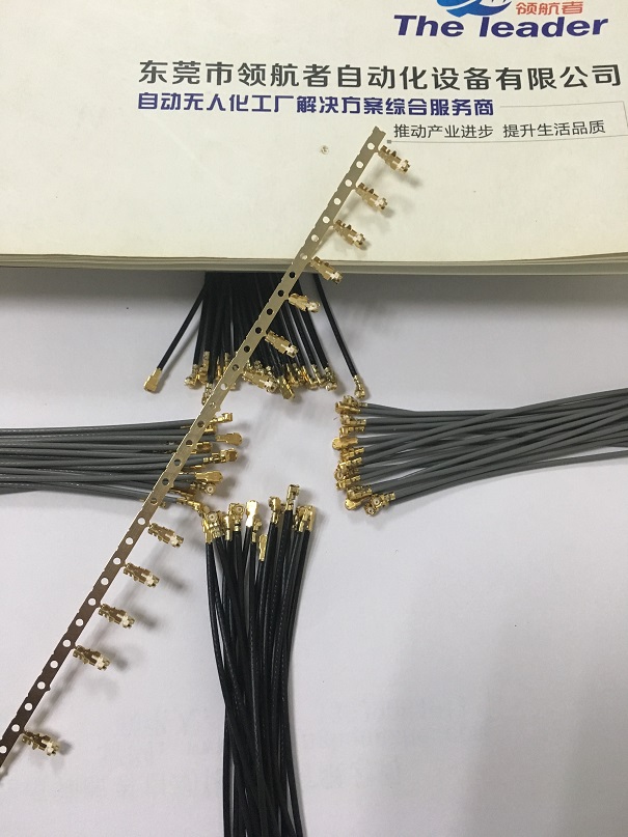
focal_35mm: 29
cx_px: 314
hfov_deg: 48.2
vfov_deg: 61.7
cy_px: 418
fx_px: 702
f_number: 2.2
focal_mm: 4.15
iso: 200
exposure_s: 1/33
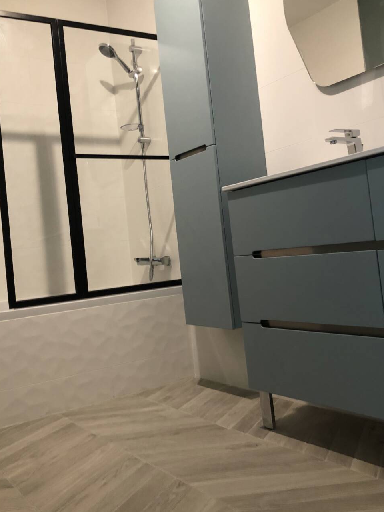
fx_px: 518
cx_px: 164
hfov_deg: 40.6
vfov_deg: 52.5
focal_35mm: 35
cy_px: 222
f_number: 1.8
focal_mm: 3.99
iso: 80
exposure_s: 1/17
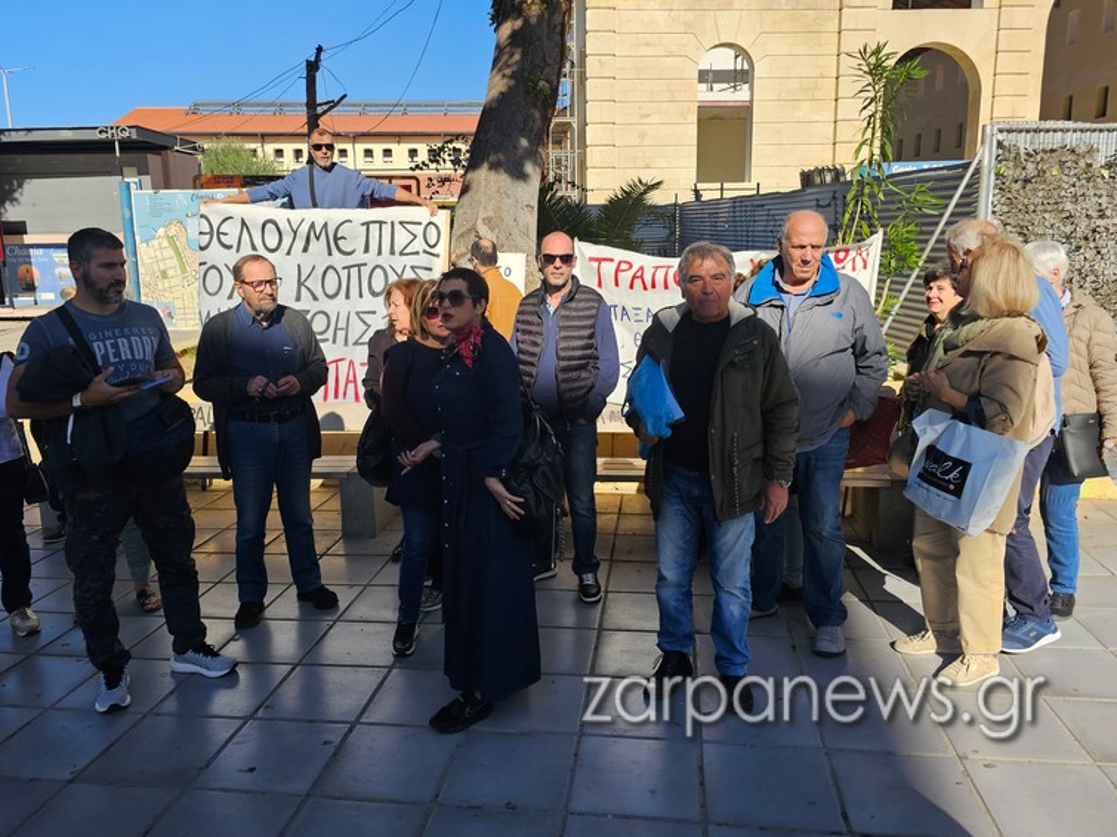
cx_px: 554
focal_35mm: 26
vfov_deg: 53.0
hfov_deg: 67.3
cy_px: 407
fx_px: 839
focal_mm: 6.3
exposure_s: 1/1108
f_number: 1.7
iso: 20
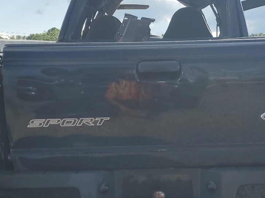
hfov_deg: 33.7
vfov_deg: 25.5
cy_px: 129
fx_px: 436
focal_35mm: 57
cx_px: 152
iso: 50
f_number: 1.5
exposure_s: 1/3333
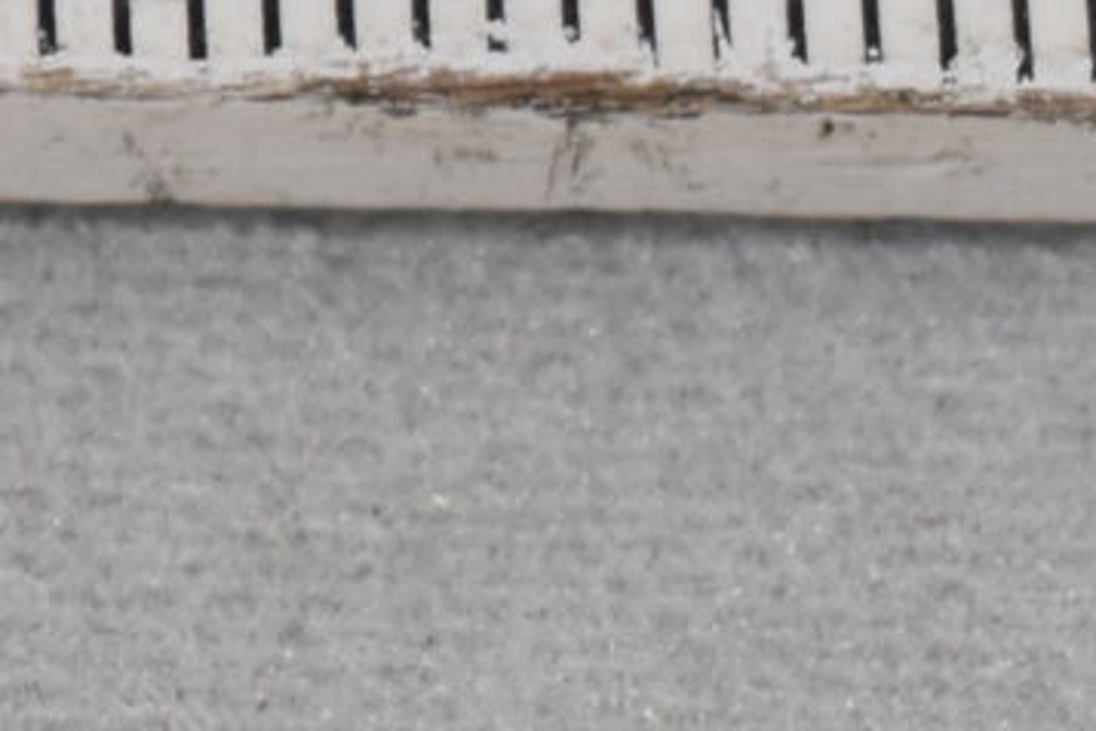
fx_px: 17048
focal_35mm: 560
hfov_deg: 3.6
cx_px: -2038
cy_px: -849
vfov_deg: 2.4
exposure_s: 1/60
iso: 400
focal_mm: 52
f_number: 7.1
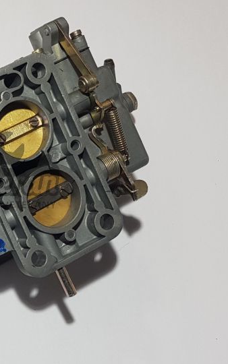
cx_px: -11
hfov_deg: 28.8
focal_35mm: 41
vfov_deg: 48.2
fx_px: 407
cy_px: 172
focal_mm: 4.2
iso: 40
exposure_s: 1/102
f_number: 1.7
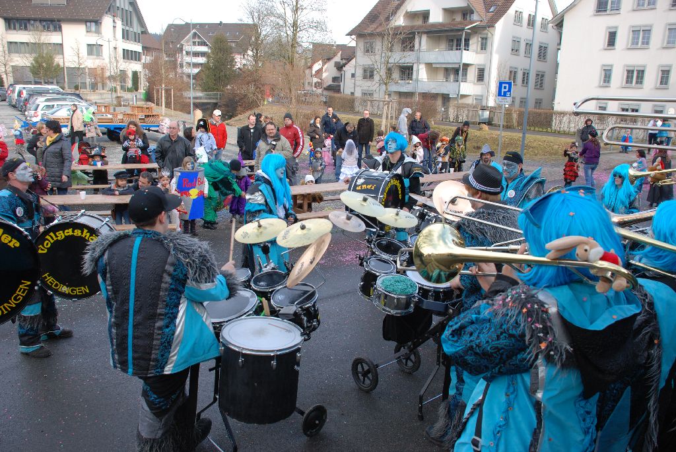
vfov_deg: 48.0
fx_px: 507
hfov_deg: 67.3
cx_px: 338
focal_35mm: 27
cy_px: 226
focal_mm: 18
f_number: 5.6
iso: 180
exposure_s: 1/125
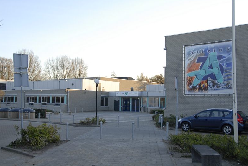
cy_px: 81
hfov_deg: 45.4
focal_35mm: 43
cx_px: 124
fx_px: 296
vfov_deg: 31.2
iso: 160
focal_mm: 28
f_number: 4
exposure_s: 1/160
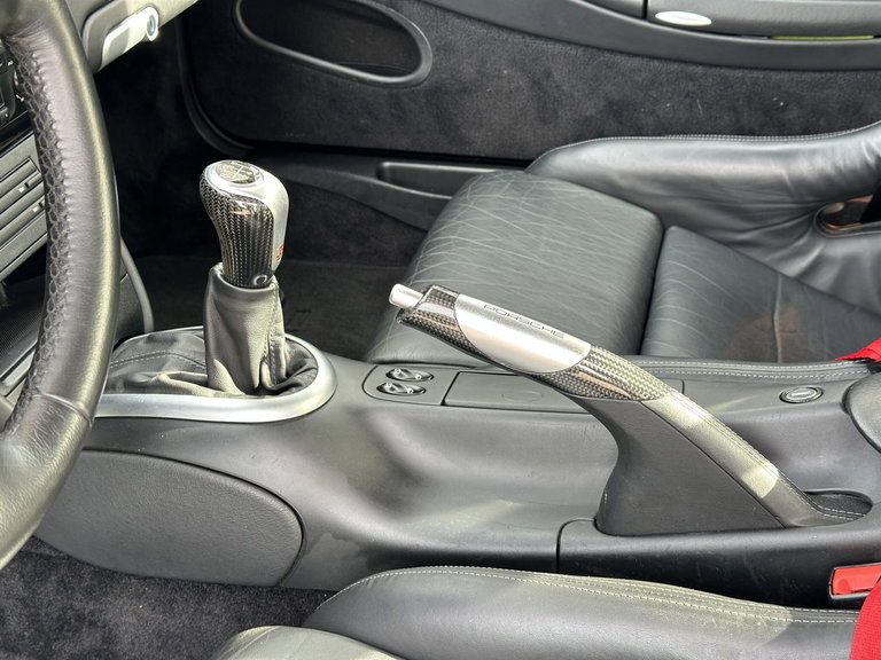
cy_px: 330
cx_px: 440
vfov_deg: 30.3
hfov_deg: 39.7
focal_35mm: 48
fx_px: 1222
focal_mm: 6.86
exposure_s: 1/79
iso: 80
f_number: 1.78
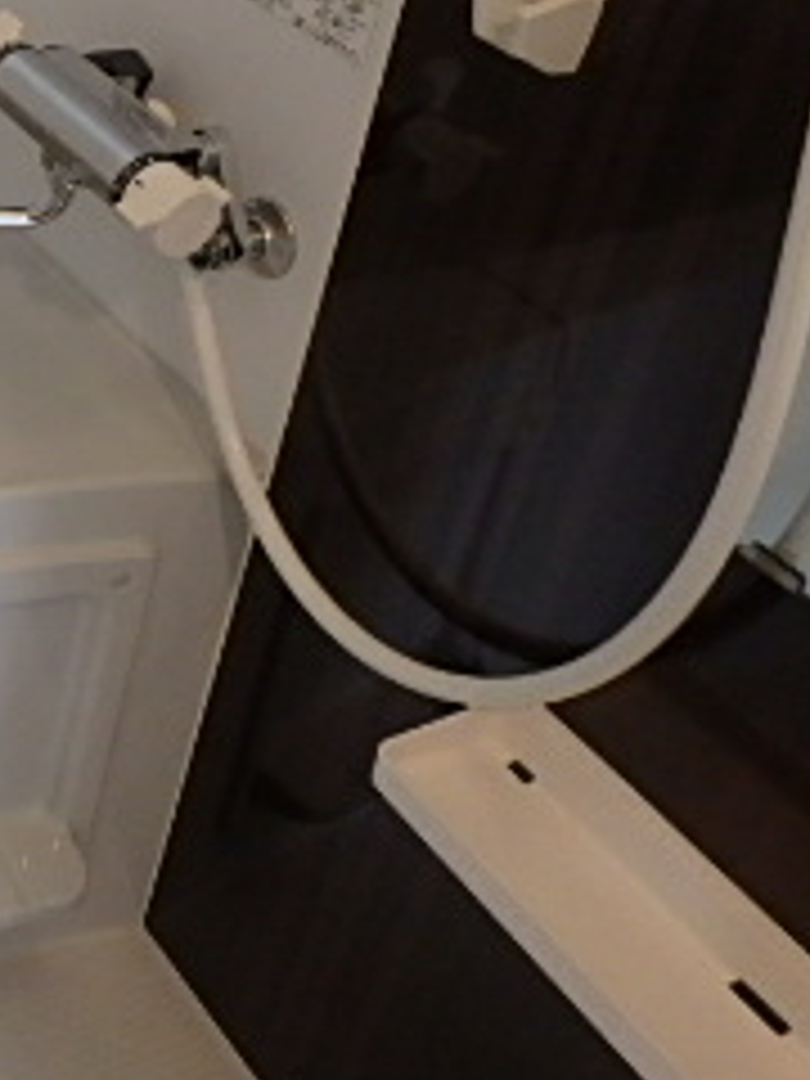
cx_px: -378
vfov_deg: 33.5
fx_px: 1747
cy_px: 238
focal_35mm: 56
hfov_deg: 22.0
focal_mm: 3.7
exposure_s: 1/30
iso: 500
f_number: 3.5
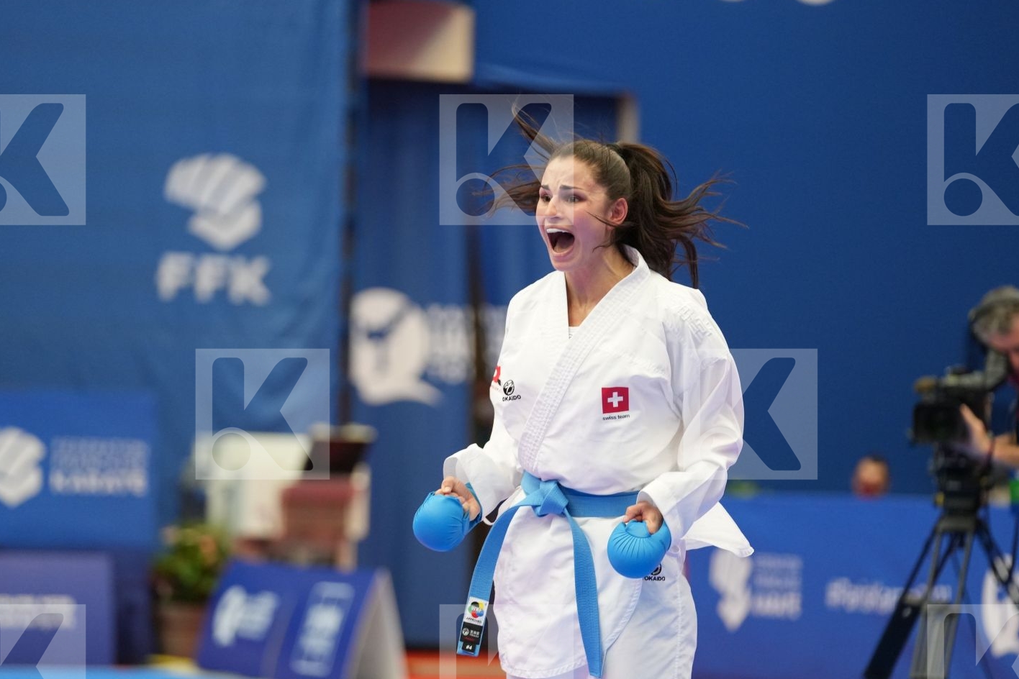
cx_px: 507
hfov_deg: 10.4
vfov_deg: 7.0
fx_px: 5576
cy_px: 414
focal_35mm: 197
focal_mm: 155
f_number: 2.8
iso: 2000
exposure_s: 1/1000
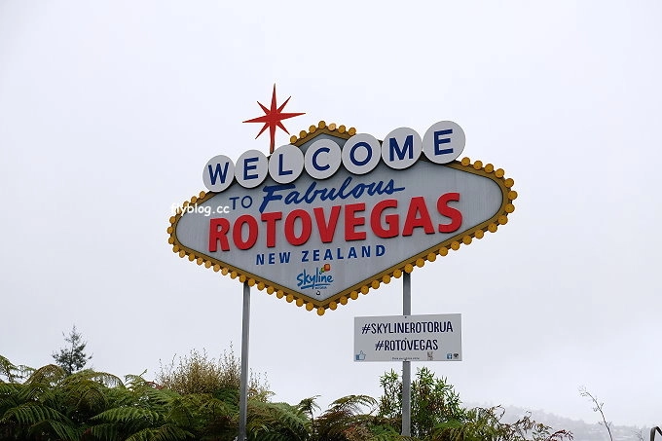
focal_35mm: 38
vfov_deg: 35.0
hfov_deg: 50.7
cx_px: 331
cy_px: 220
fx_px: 699
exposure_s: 1/60
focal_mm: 25.4
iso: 640
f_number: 3.2
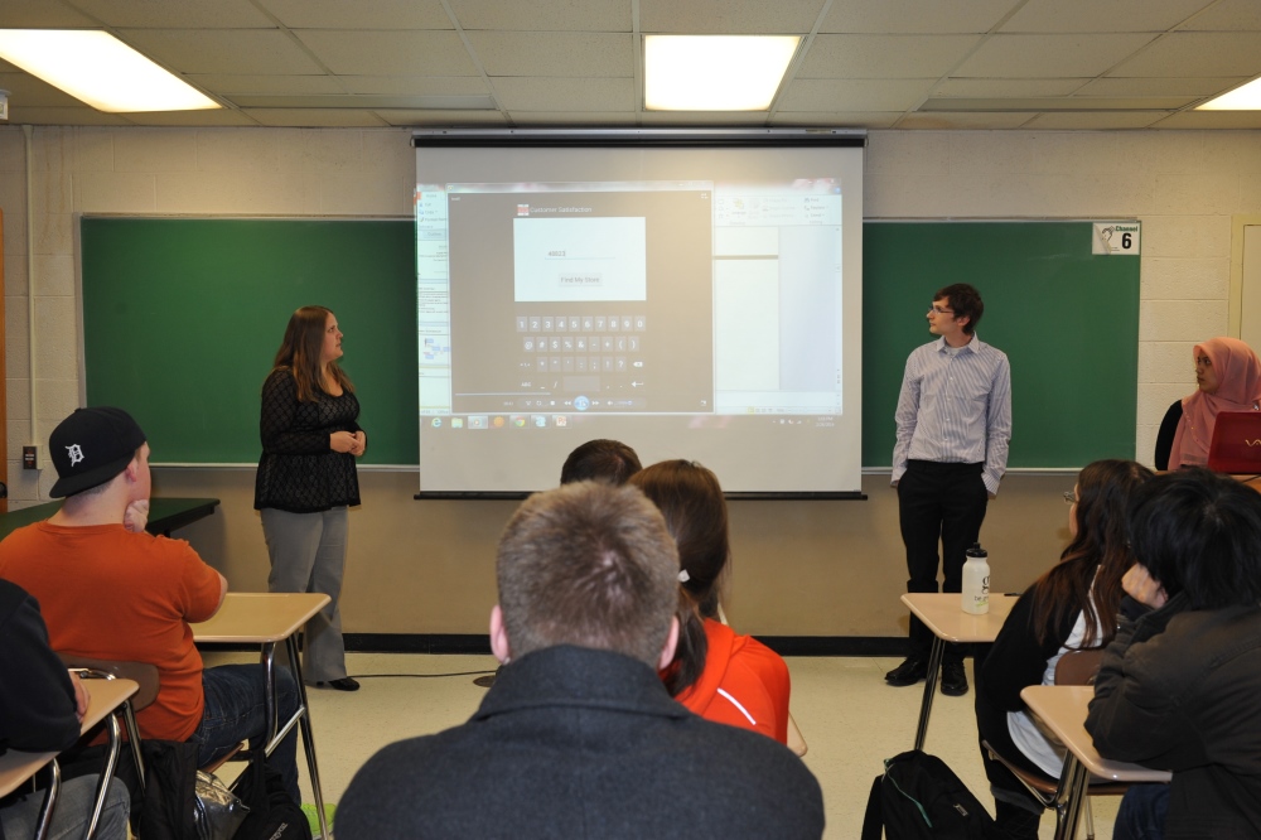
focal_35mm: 32
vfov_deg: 41.1
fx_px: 1120
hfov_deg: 58.7
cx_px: 630
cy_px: 420
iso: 1000
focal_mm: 32
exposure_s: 1/100
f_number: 7.1
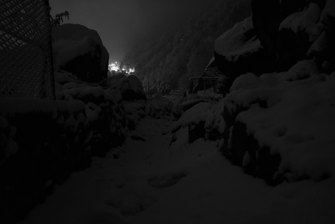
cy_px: 112
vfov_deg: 37.9
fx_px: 326
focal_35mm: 35
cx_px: 168
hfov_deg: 54.4
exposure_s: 1/8
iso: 3200
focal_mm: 23
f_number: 2
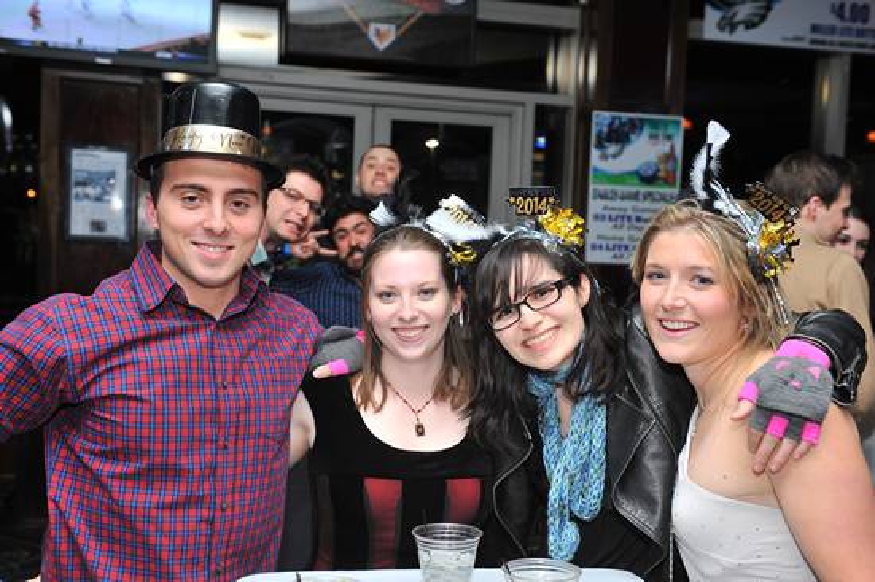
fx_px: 1093
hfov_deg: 43.6
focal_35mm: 45
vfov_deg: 29.8
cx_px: 438
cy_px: 291
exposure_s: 1/100
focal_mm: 45
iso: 1000
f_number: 5
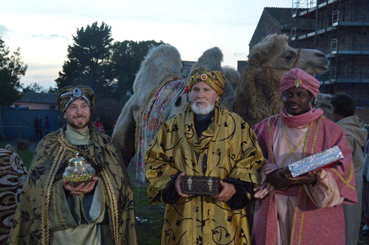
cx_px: 184
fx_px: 492
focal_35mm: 48
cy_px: 122
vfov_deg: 28.0
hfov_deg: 41.1
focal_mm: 32
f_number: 4.2
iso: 1400
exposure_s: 1/200
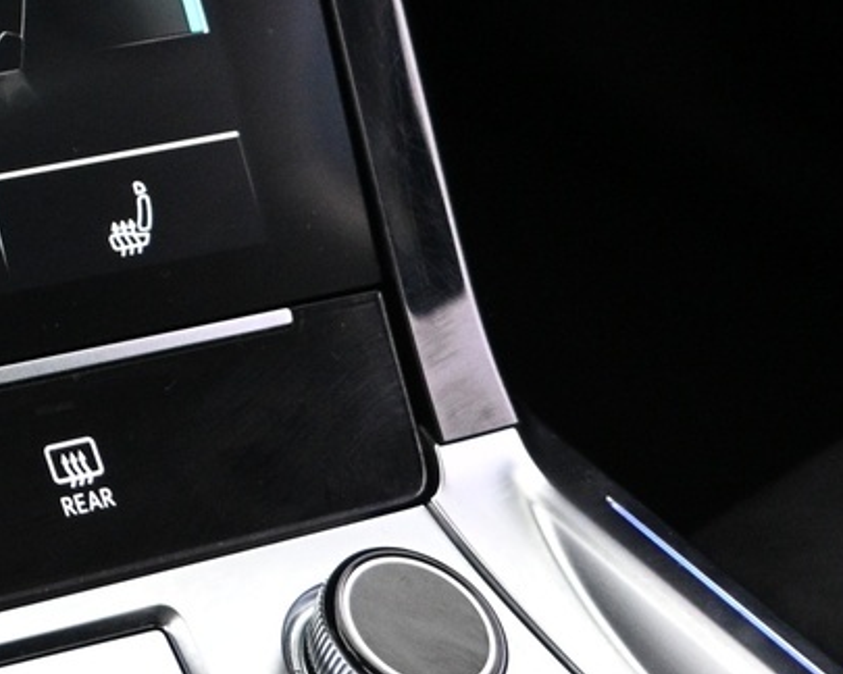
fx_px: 2245
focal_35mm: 90
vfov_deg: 16.7
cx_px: -599
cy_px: -25
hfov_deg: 17.8
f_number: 3.5
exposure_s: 1/15
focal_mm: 16
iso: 1600
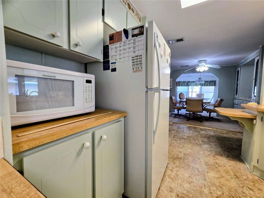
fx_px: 99
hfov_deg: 106.2
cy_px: 99
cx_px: 132
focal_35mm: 13
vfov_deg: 89.9
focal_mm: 2.2
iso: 80
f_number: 2.2
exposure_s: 1/60
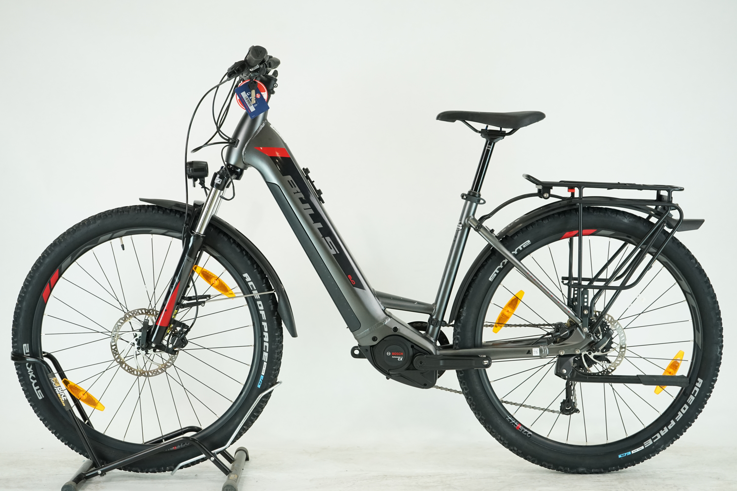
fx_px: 1269
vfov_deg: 21.9
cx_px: 368
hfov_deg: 32.4
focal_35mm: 62
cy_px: 246
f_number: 5.6
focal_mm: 62
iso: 1600
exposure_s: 1/200
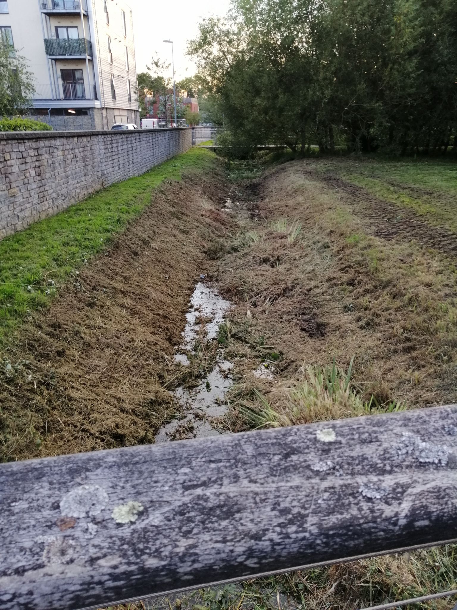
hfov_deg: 51.4
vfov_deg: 65.3
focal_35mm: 27
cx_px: 228
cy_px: 305
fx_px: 475
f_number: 1.8
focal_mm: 3.95
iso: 64
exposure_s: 1/50
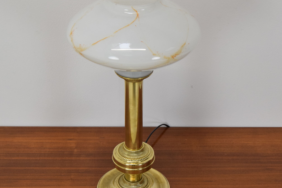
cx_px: 140
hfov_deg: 26.1
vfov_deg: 17.6
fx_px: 609
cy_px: 96
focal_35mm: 78
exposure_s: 1/200
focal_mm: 35
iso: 1600
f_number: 7.1
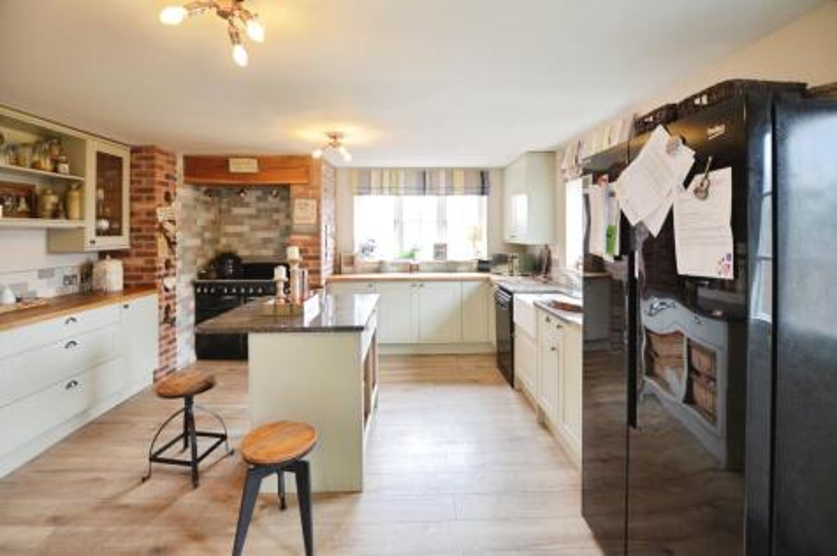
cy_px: 278
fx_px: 348
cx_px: 418
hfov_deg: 100.5
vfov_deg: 77.2
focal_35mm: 15
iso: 500
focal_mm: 10
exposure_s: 1/60
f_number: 4
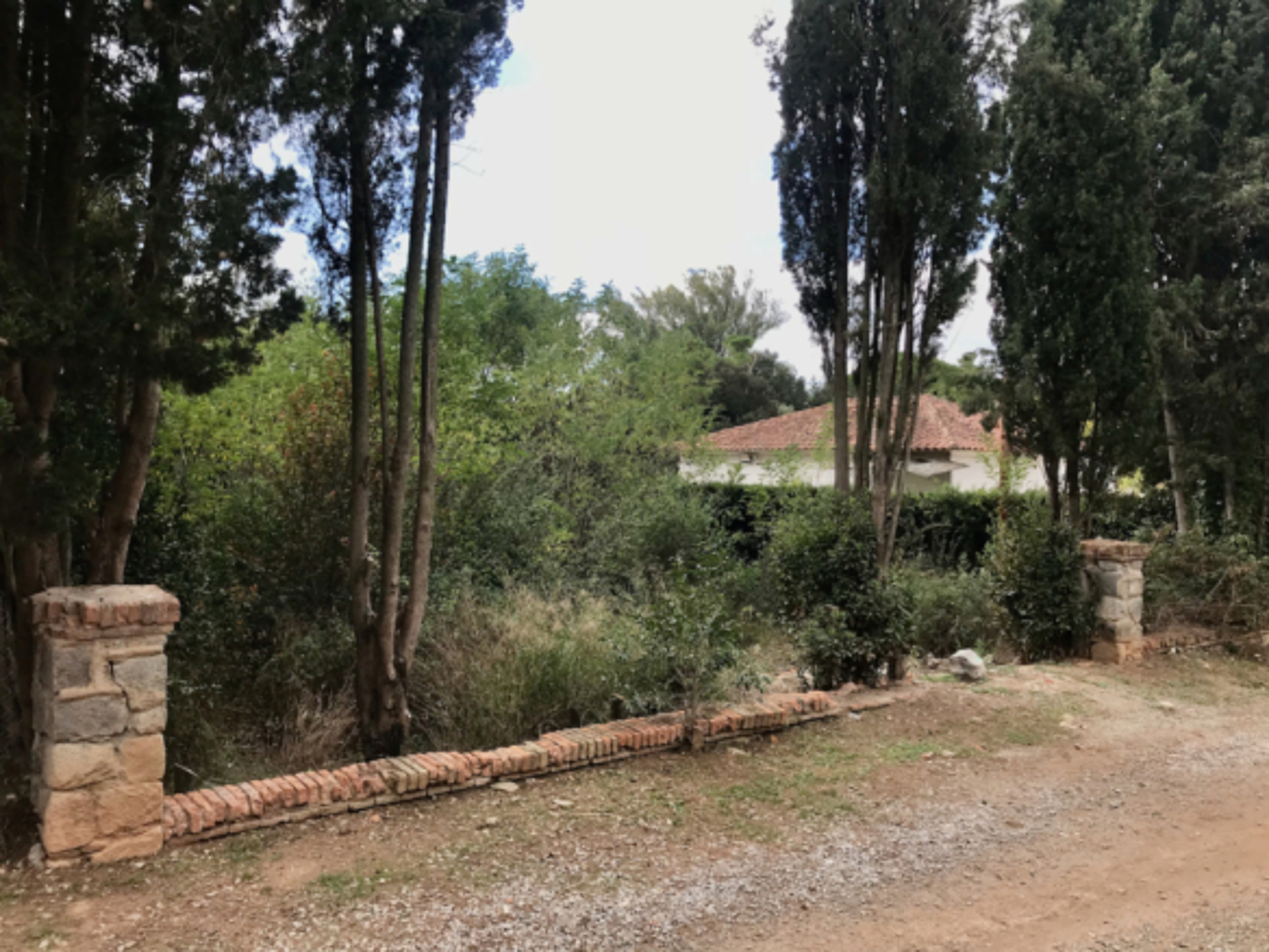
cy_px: 476
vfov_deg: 49.7
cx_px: 634
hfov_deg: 63.4
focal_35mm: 28
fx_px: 1026
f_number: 1.8
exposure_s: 1/736
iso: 20
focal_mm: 3.99
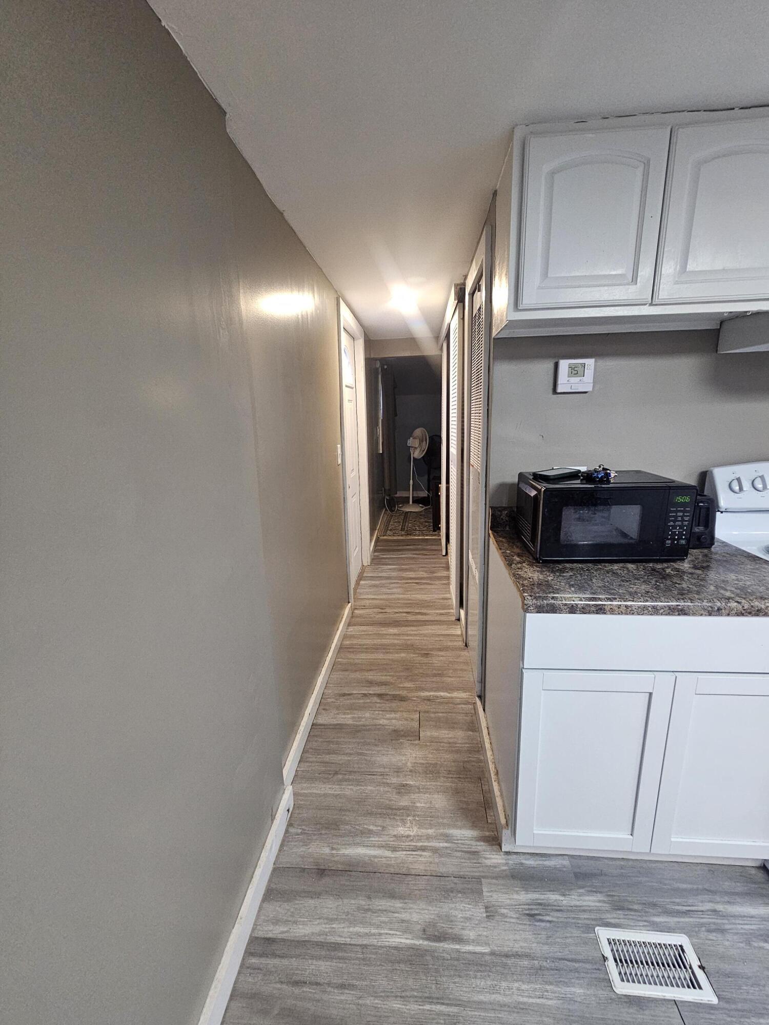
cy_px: 512
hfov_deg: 89.9
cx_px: 384
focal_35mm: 13
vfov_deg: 106.2
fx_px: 385
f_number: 2.2
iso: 400
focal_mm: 2.2
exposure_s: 1/77.4
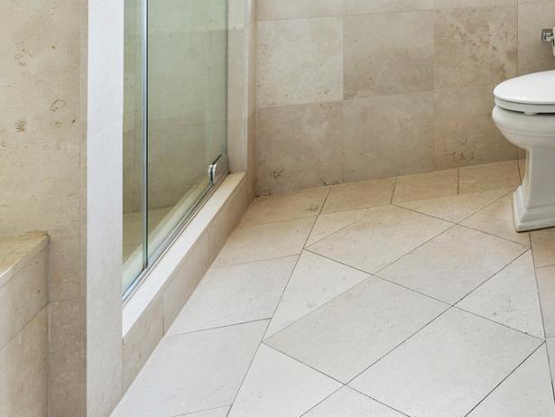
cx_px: 693
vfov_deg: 28.5
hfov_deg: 34.2
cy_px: -119
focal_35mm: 42
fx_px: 674
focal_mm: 14
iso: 200
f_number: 8
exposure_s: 1/5
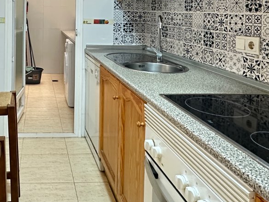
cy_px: 17
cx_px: 50
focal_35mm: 36
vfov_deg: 37.0
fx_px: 280
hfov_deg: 48.2
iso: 500
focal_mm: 2.22
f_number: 2.2
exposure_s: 1/50
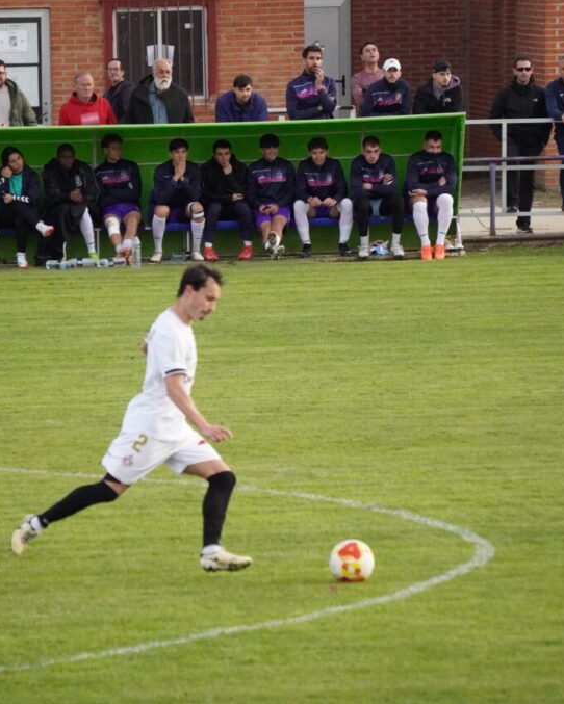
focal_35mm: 404
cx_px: 279
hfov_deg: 3.8
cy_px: 352
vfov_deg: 4.8
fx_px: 8426
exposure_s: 1/2500
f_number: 6.3
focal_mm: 190
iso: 6400
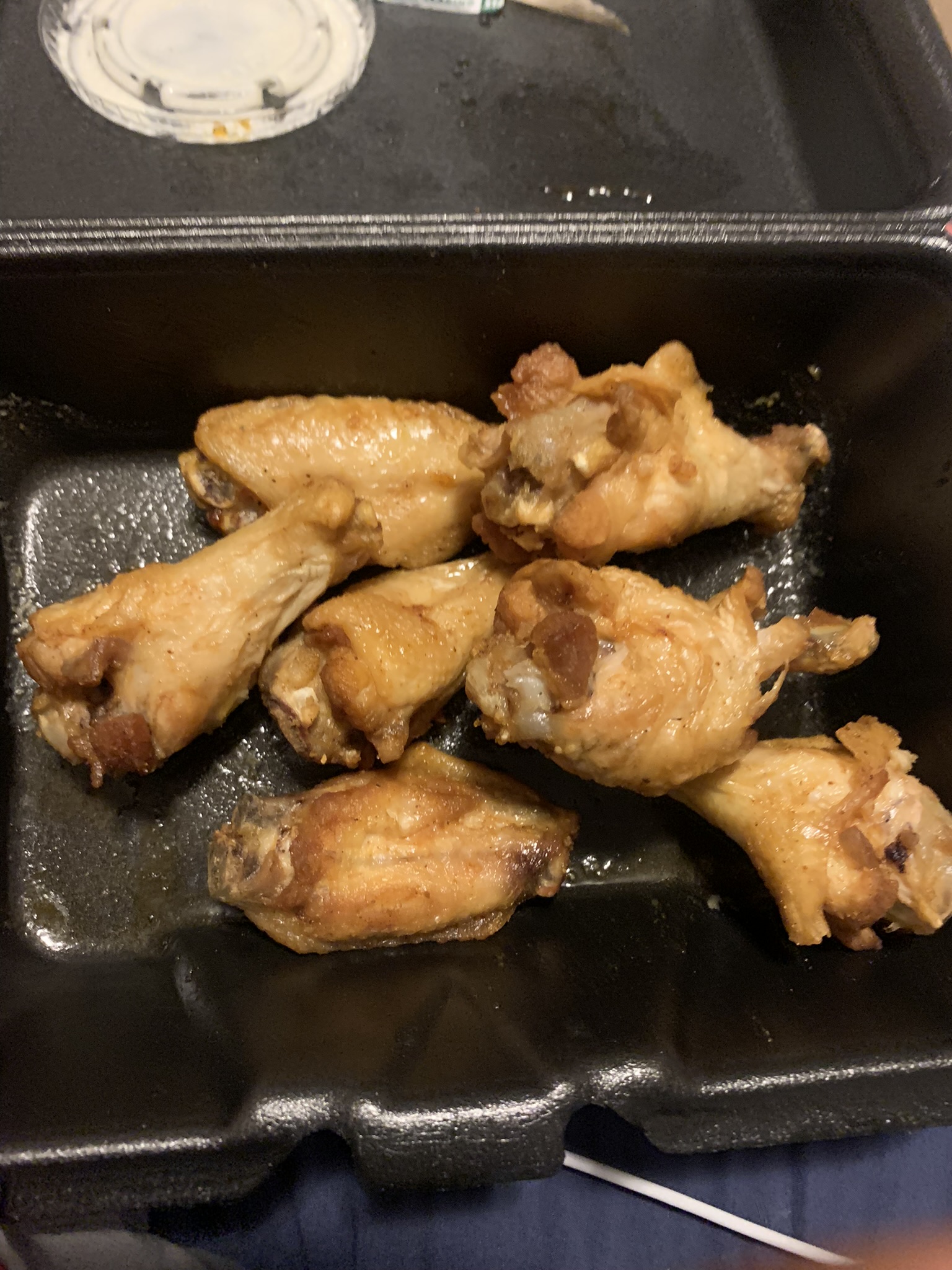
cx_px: 476
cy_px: 635
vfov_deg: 67.3
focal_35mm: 26
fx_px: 953
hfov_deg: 53.1
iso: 640
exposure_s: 1/30
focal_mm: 4.25
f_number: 1.8
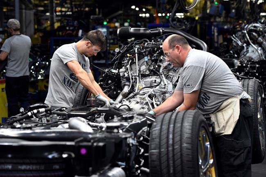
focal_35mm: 105
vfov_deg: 13.0
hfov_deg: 19.5
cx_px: 133
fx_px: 776
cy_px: 88
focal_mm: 70
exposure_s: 1/320
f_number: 3.2
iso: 2000
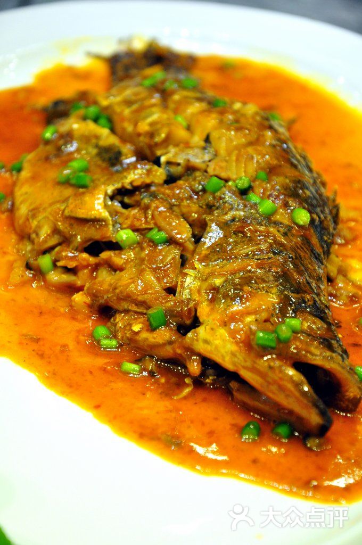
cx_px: 181
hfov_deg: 10.7
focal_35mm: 128
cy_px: 272
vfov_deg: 16.1
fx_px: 1928
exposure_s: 1/20
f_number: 5.6
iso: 1600
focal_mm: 85
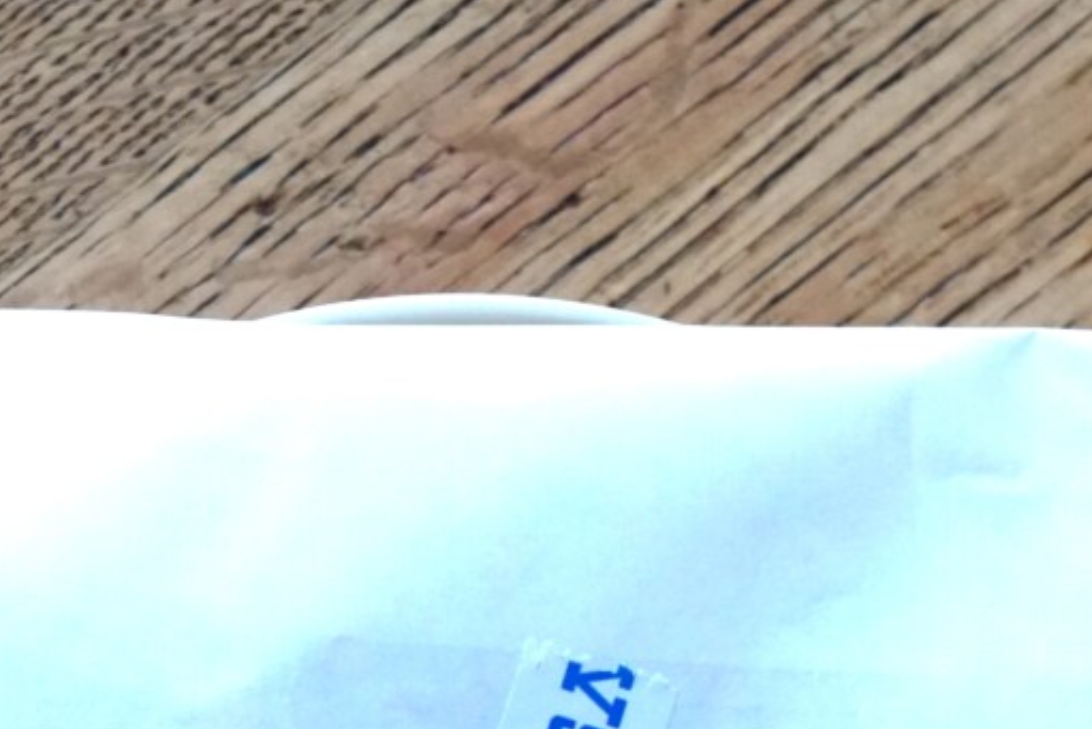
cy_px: 1058
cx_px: 408
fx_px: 7083
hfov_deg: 8.8
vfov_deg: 5.8
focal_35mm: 233
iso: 1600
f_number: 6.3
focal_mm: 53
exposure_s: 1/250
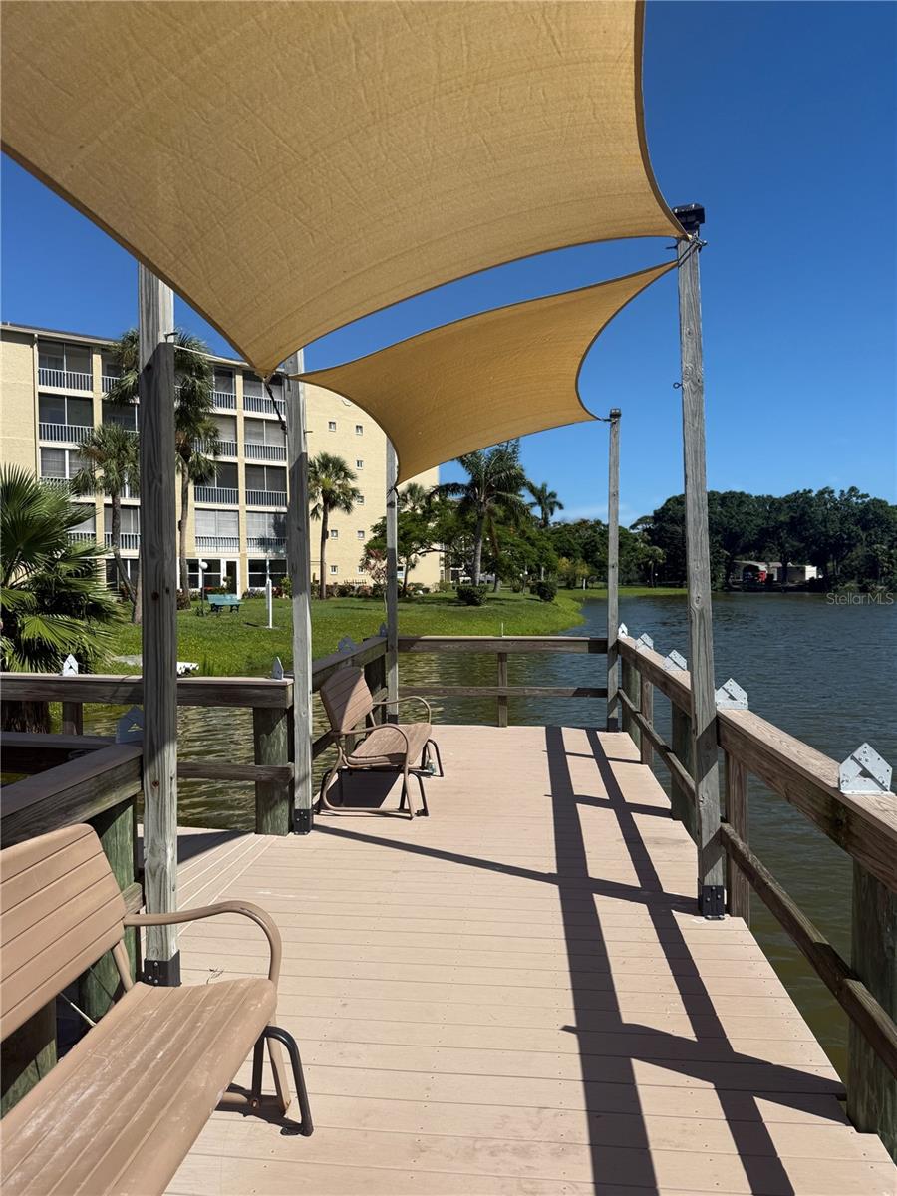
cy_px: 598
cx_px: 448
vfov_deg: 71.6
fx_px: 829
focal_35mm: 24
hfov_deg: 56.8
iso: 80
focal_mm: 6.76
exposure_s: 1/6711
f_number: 1.78
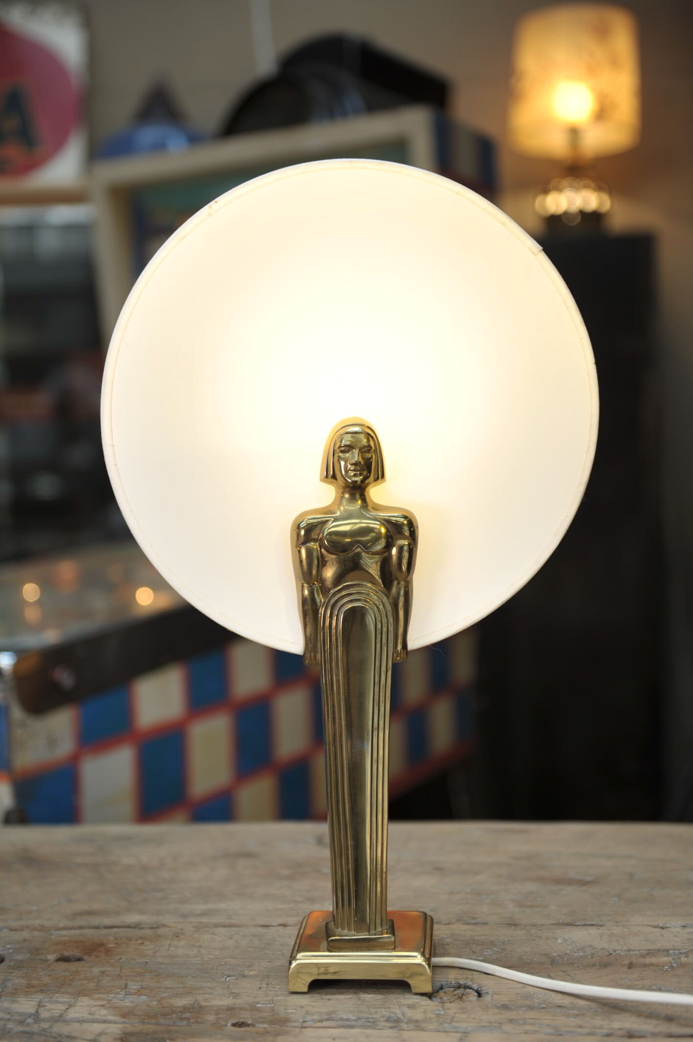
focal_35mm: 48
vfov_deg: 41.1
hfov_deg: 28.0
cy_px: 521
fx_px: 1388
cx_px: 346
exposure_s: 1/50
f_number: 2.8
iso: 200
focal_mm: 48
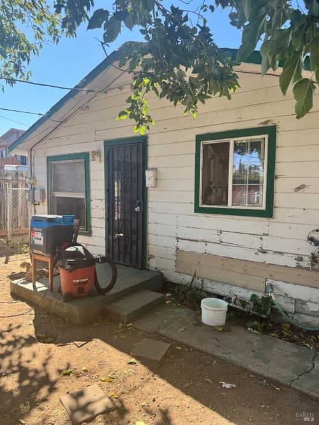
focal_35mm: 24
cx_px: 160
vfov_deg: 71.6
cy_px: 212
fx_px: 295
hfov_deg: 56.8
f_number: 1.78
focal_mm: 6.76
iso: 80
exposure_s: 1/678
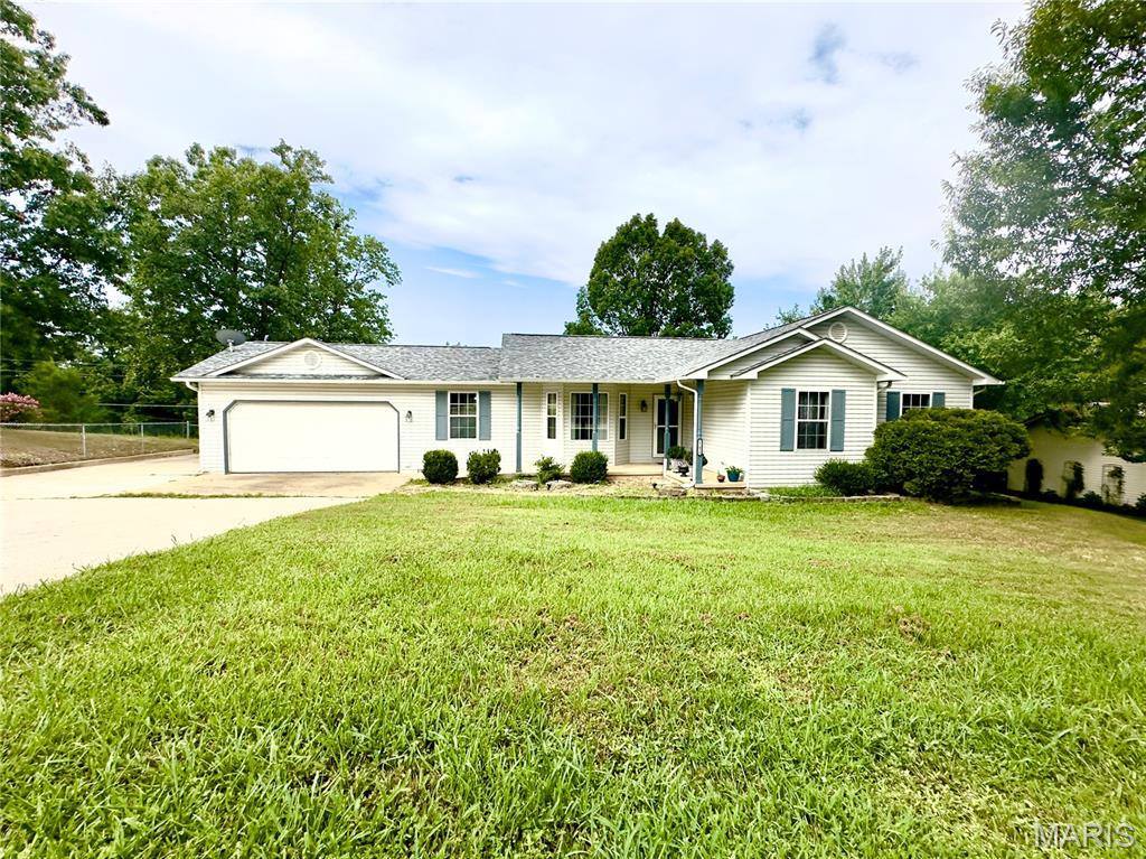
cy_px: 430
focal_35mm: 14
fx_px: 463
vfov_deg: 85.6
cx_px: 573
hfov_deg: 102.1
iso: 50
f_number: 2.2
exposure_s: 1/3300
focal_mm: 2.22
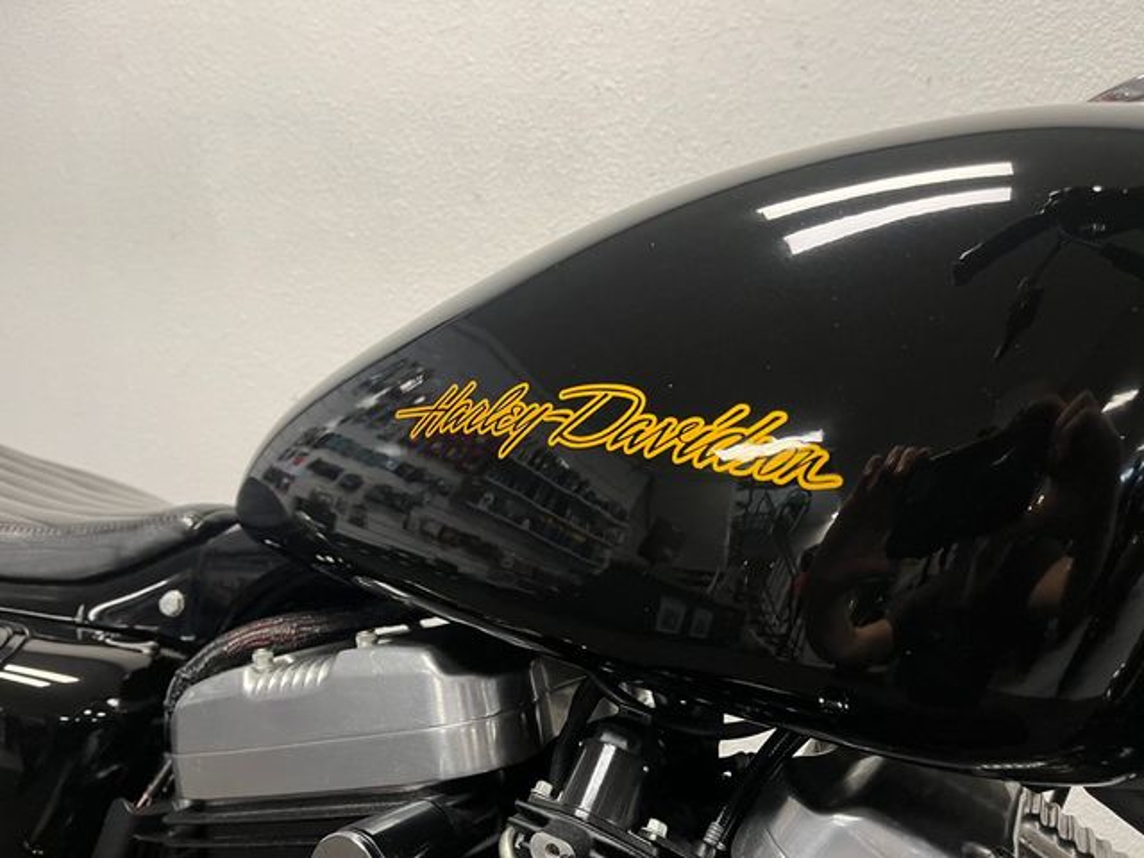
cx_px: 572
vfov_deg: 53.1
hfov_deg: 67.3
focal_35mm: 26
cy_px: 429
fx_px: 859
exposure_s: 1/50
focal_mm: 5.1
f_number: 1.6
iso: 100
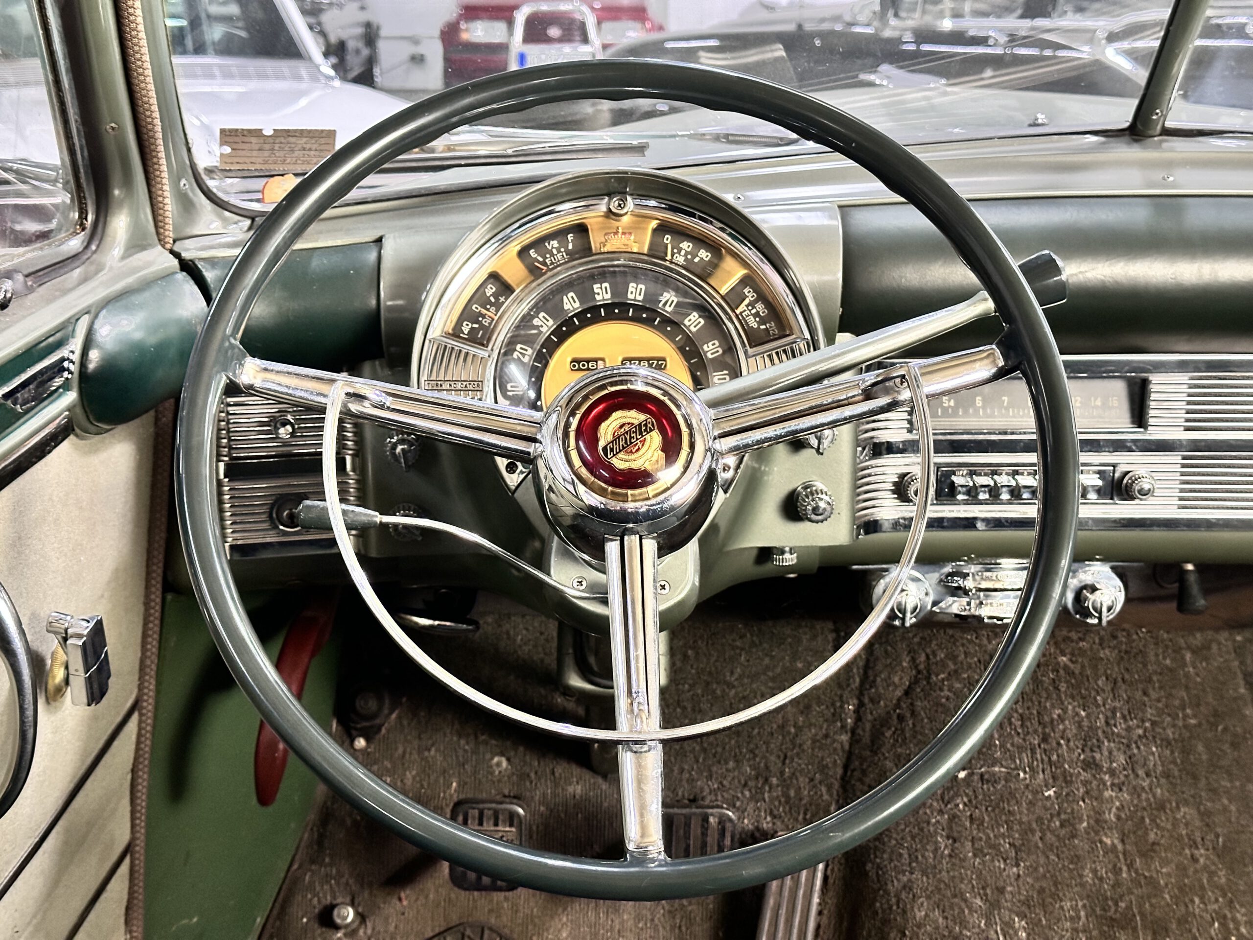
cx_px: 626
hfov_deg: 39.7
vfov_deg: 30.3
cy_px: 470
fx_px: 1737
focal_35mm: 48
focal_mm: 6.86
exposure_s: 1/25
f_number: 1.78
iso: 400
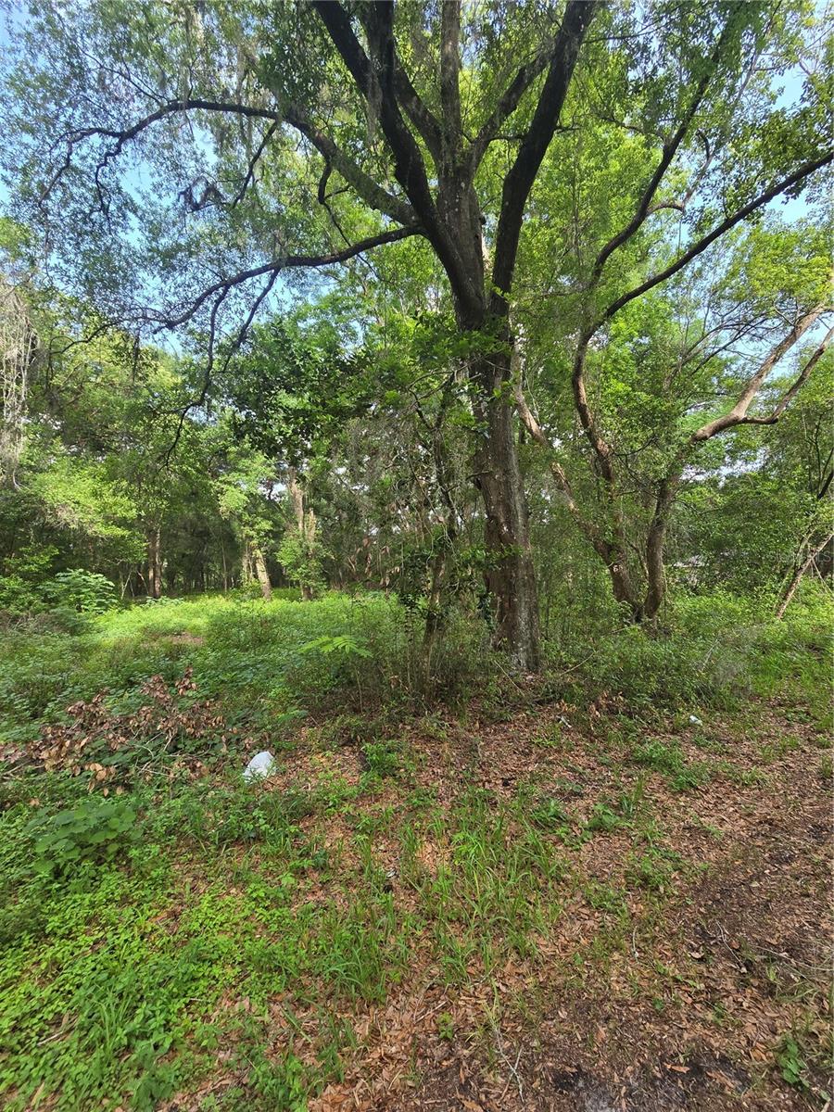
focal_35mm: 13
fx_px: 418
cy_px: 556
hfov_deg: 89.9
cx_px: 417
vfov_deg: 106.2
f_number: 2.2
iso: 50
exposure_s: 1/229
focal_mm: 2.2
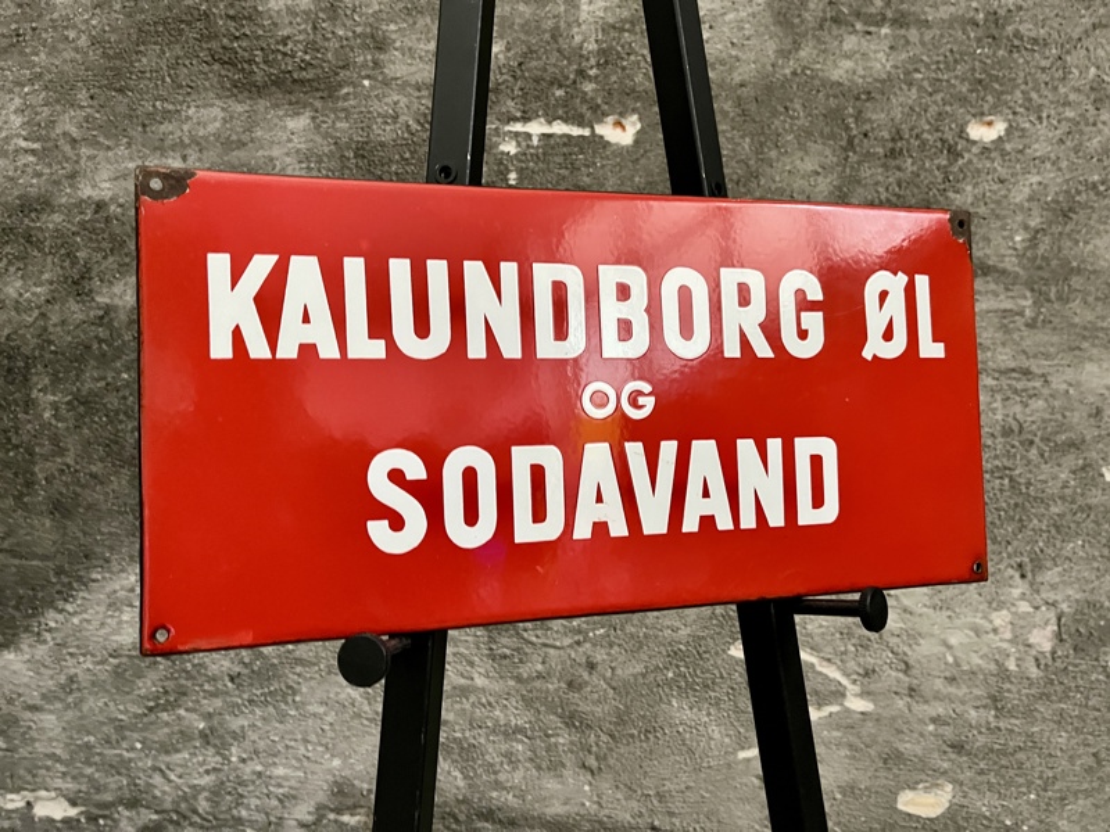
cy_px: 416
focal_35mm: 26
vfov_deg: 53.1
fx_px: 834
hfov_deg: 67.3
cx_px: 555
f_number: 1.6
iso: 500
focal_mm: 5.1
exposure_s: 1/42
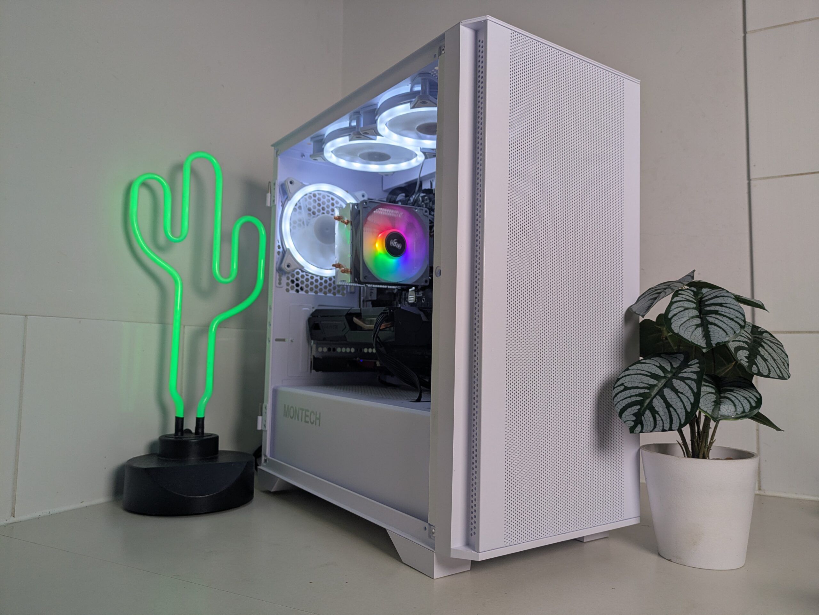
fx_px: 592
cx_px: 410
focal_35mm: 25
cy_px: 308
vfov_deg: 54.9
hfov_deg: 69.4
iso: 43
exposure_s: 1/248
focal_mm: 5.43
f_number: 1.89
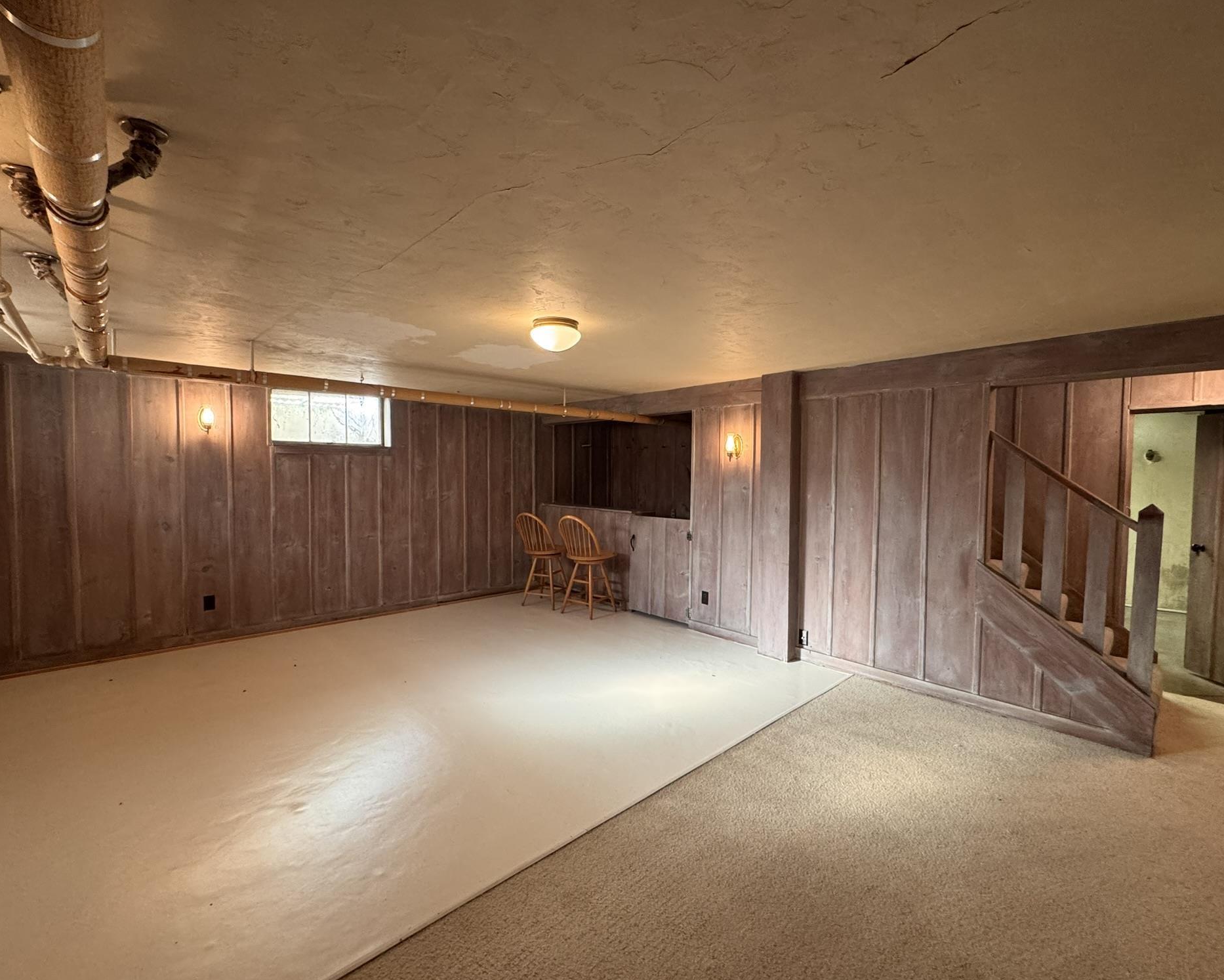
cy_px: 492
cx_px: 607
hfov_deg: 96.8
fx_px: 543
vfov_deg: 84.0
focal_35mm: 15
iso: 400
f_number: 2.2
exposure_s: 1/60
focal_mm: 2.22
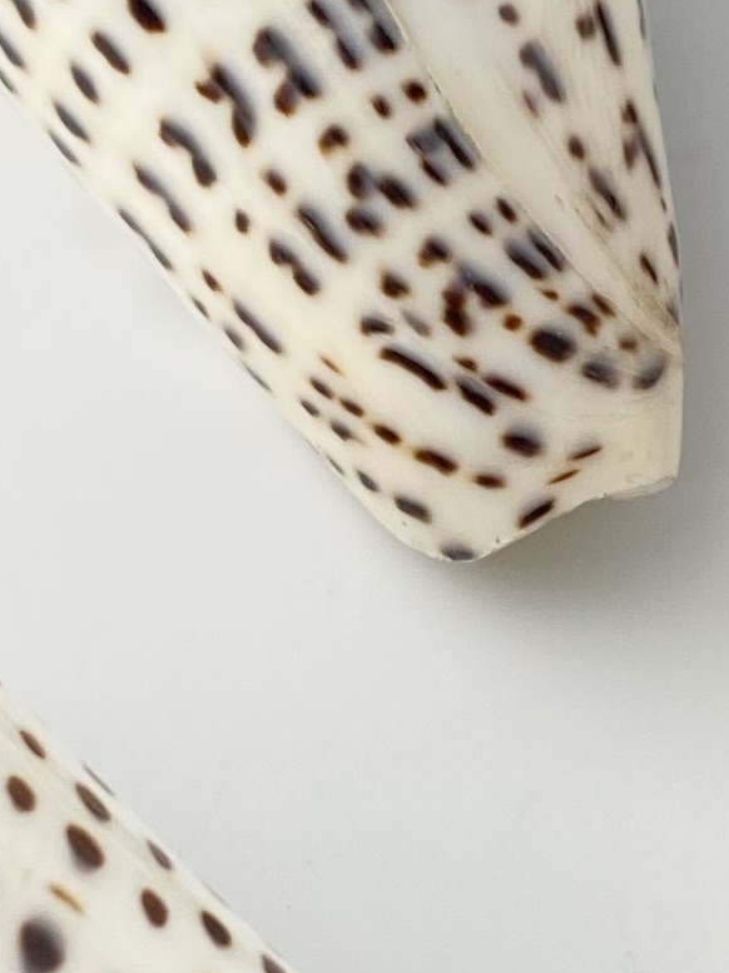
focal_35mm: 135
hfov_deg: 11.0
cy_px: 550
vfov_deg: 14.6
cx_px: 522
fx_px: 3794
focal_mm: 4.25
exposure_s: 1/285
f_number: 1.8
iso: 32
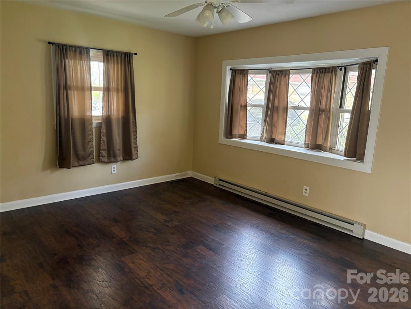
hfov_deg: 67.3
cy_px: 154
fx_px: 309
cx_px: 206
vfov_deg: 53.1
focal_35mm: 26
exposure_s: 1/60
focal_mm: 5.96
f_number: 1.6
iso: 200
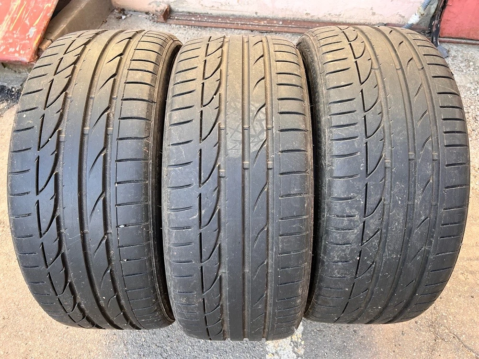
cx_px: 240
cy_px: 180
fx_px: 360
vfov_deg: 53.1
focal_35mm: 26
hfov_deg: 67.3
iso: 32
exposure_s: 1/126
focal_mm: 5.7
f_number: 1.5
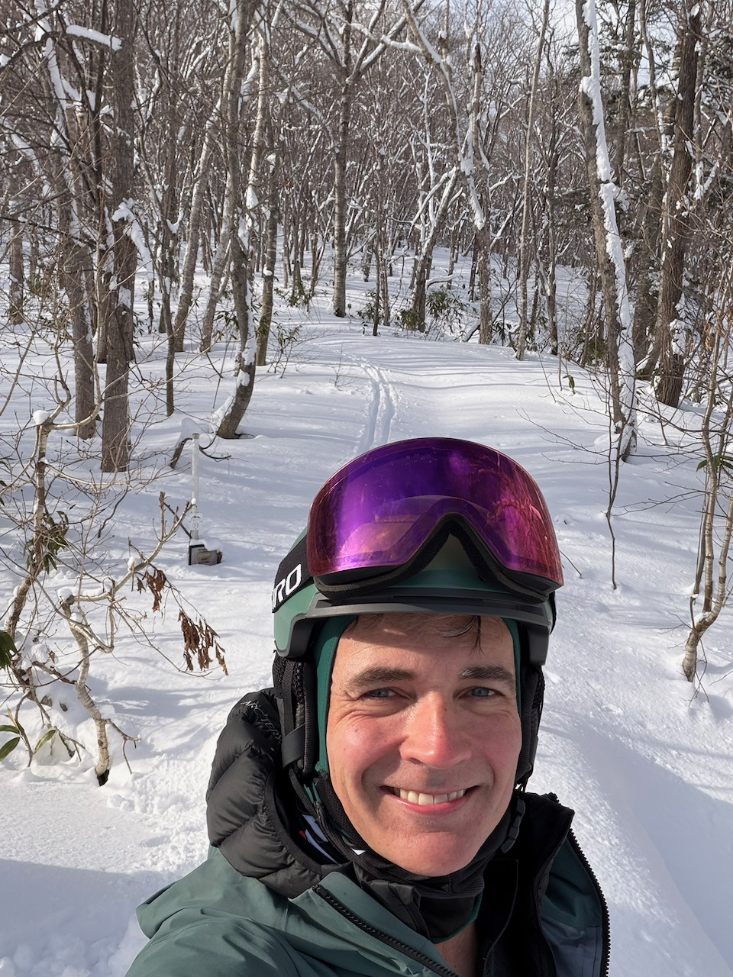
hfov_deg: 46.8
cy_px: 488
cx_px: 366
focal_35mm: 30
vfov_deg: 60.0
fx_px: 847
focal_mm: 2.71
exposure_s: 1/1100
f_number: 1.9
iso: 32
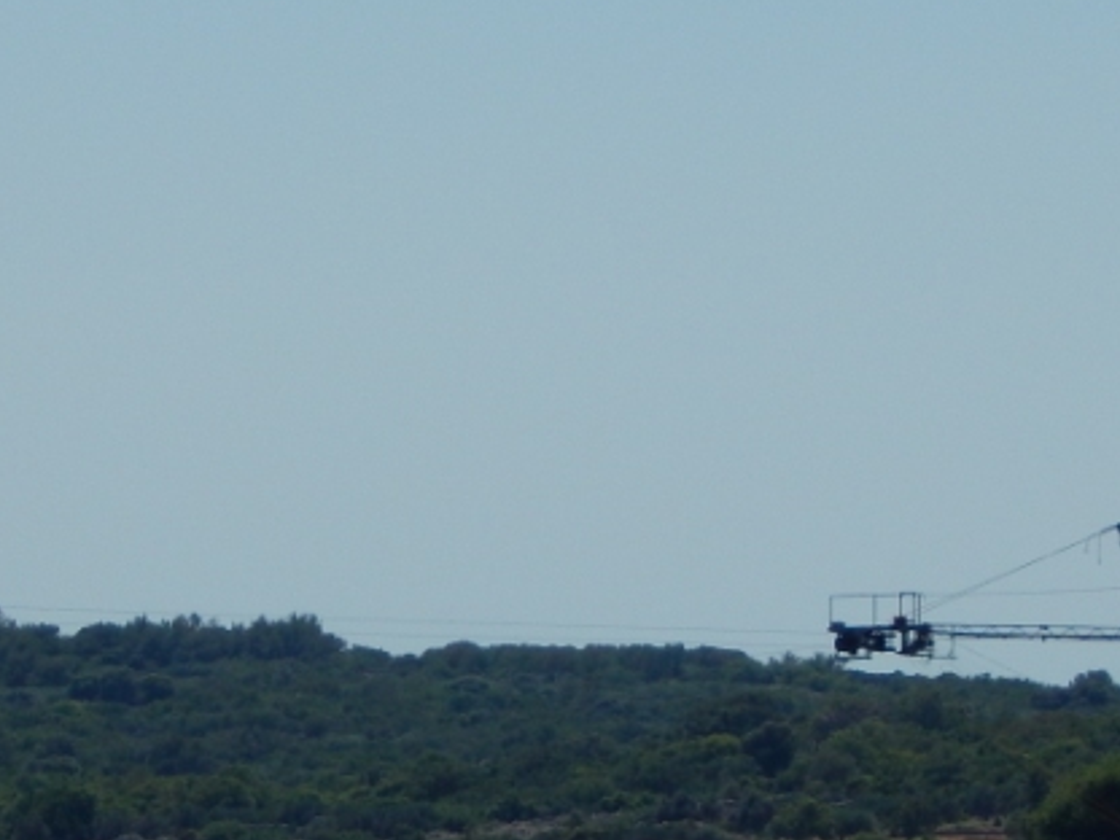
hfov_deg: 5.7
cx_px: 641
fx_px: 11227
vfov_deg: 4.3
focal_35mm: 347
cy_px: 738
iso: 125
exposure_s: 1/500
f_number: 9.8
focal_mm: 25.3
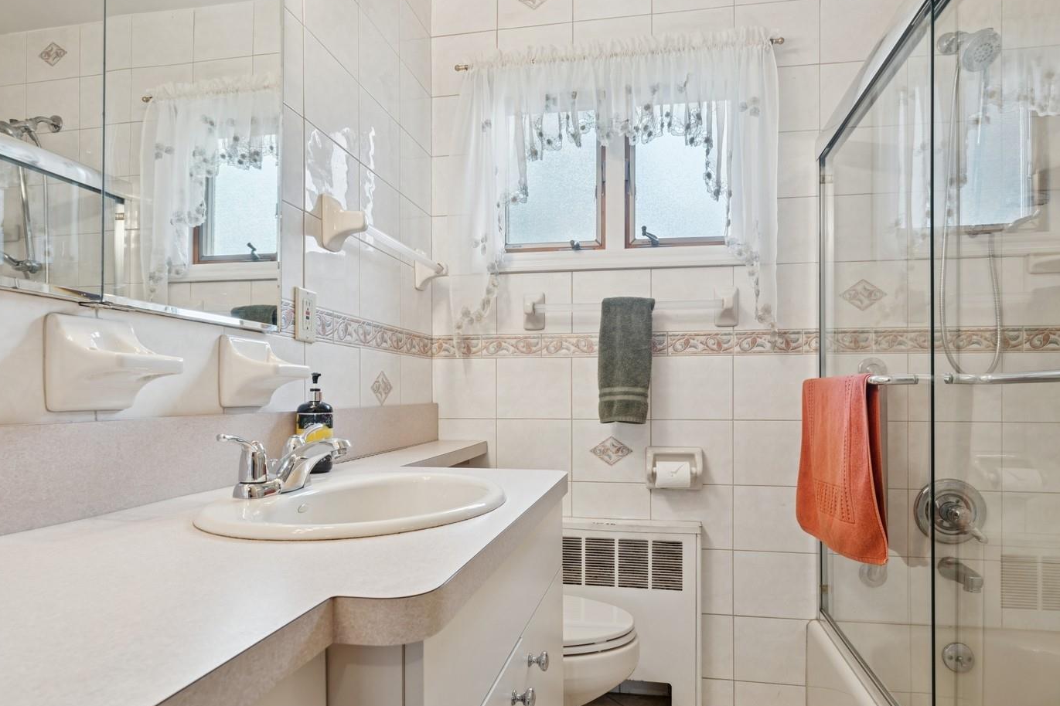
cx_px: 548
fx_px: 618
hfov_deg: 81.2
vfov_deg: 59.4
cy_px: 375
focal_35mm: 21
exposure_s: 1/4
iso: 100
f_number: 11
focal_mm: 18
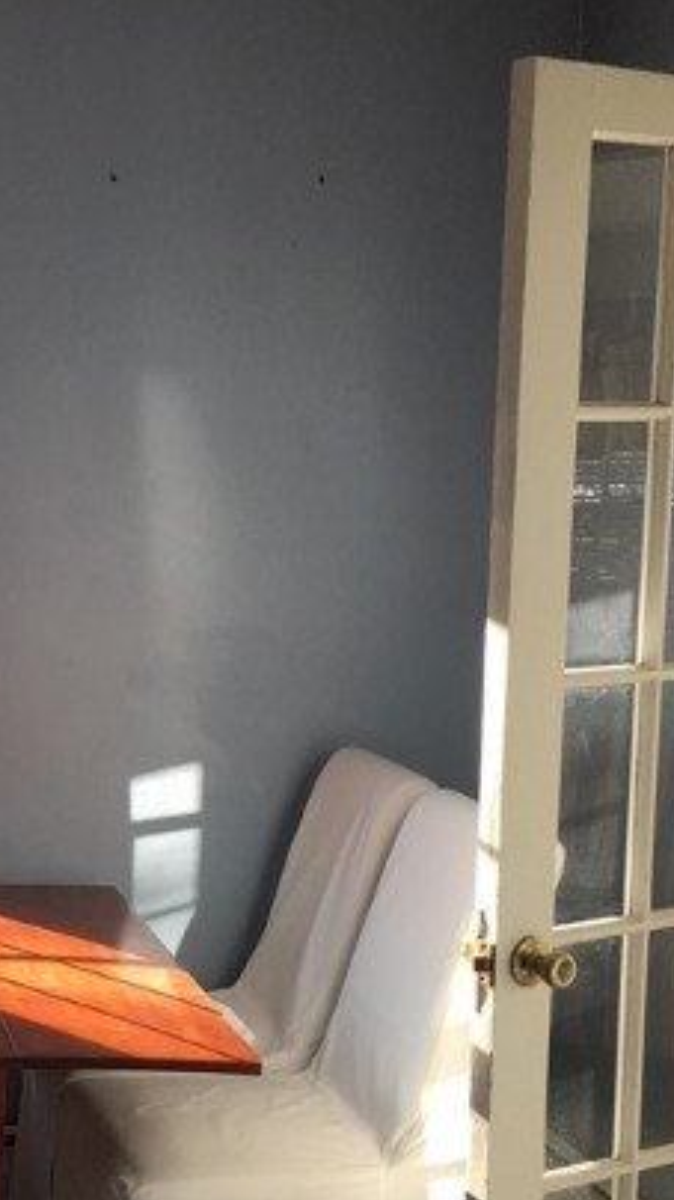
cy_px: 751
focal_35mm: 60
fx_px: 1908
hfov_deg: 19.2
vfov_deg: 34.7
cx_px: -74
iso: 25
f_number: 2.2
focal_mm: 4.15
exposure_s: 1/60
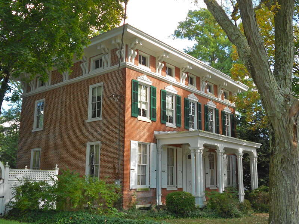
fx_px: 276
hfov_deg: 56.8
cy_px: 112
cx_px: 150
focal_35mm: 32
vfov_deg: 44.2
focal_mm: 5.8
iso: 80
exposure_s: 1/100
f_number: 3.6
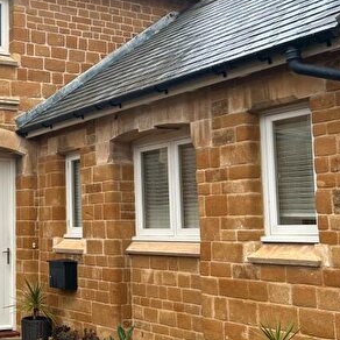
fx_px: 611
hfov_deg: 28.8
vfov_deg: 31.1
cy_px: 162
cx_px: -12
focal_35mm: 55
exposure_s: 1/231
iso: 40
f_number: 1.5
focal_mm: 5.7
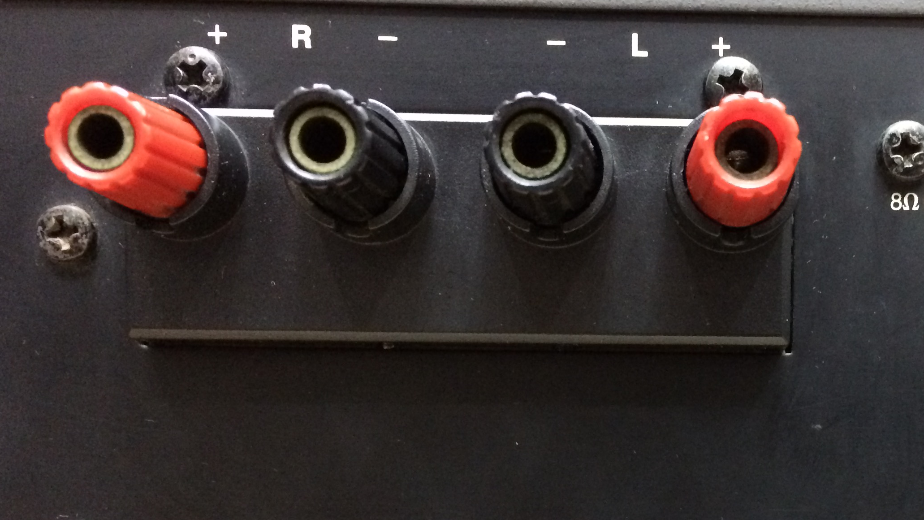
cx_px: 708
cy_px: 466
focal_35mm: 50
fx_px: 1225
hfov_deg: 40.0
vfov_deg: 23.3
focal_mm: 4.15
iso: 400
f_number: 2.2
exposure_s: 1/17
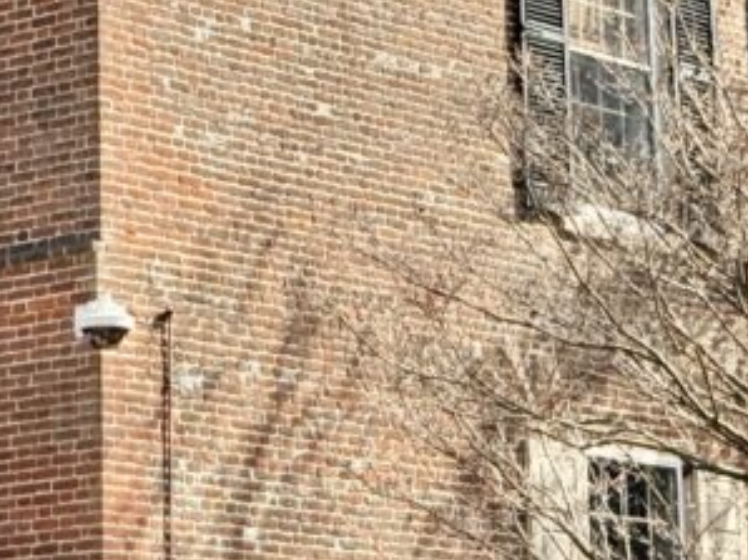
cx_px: 187
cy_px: -43
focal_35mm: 172
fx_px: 3714
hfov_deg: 11.5
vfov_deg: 8.6
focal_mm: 6.76
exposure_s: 1/3610
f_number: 1.78
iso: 64
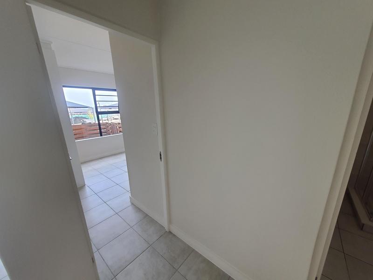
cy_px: 140
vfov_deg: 89.9
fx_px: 140
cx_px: 186
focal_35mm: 13
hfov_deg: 106.2
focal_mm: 1.74
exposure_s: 1/100
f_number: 2.2
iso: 50
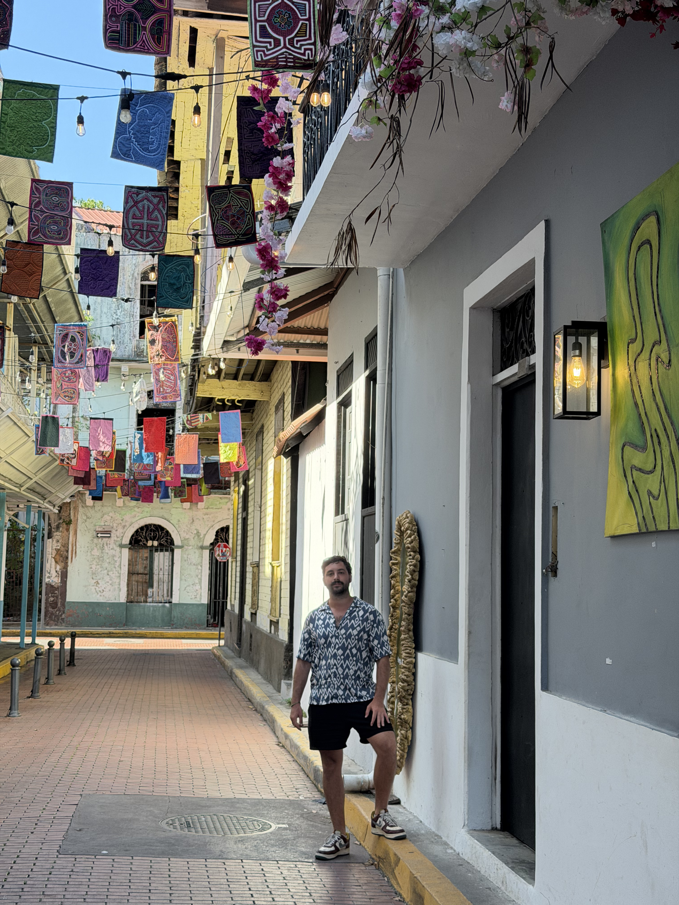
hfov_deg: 30.3
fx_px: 1255
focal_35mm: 48
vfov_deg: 39.7
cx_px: 340
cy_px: 452
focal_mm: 6.76
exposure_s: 1/442
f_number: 1.78
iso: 80
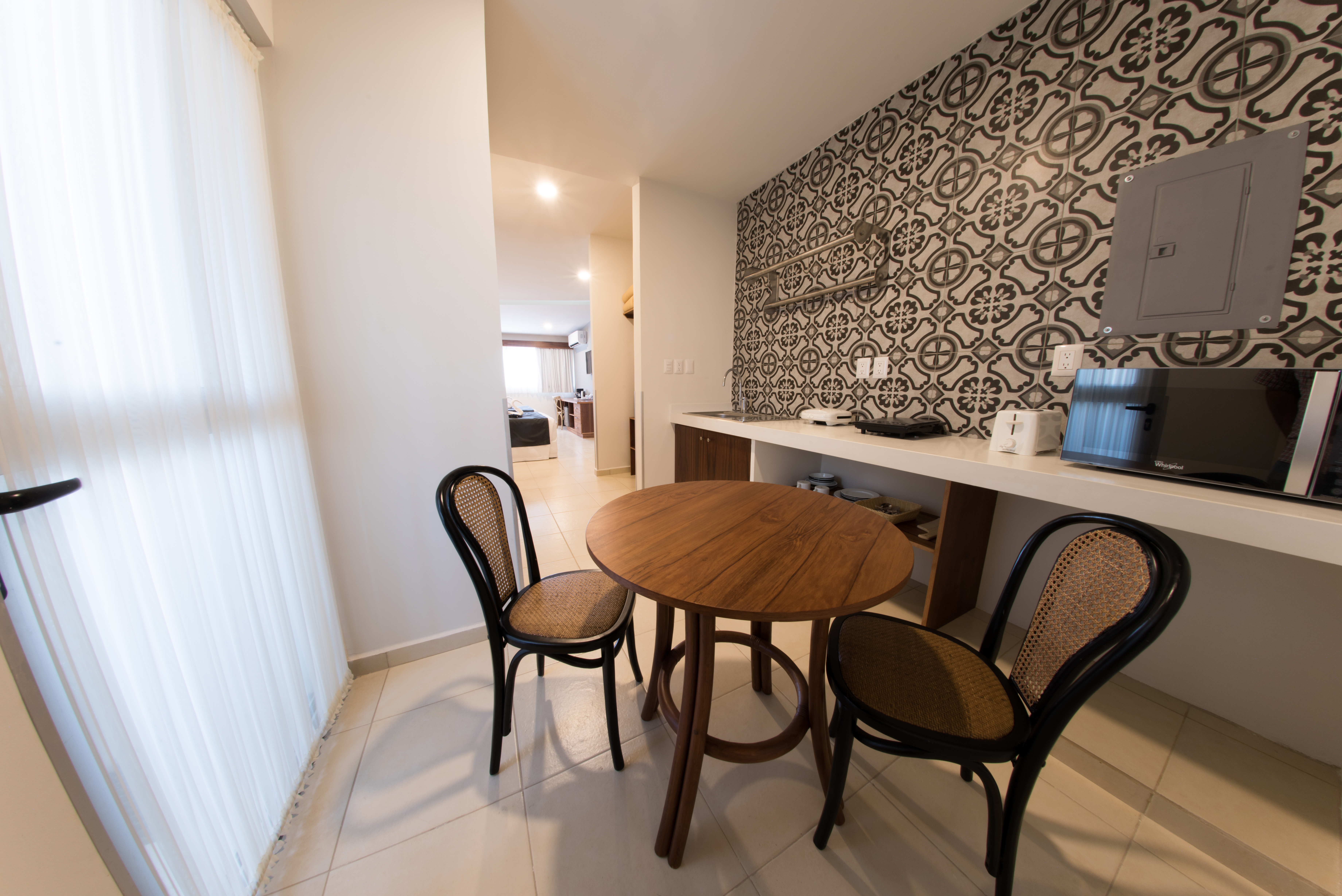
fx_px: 447
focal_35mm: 12
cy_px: 448
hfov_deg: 112.6
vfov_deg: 90.0
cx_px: 671
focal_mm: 12
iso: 64
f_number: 22
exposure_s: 6
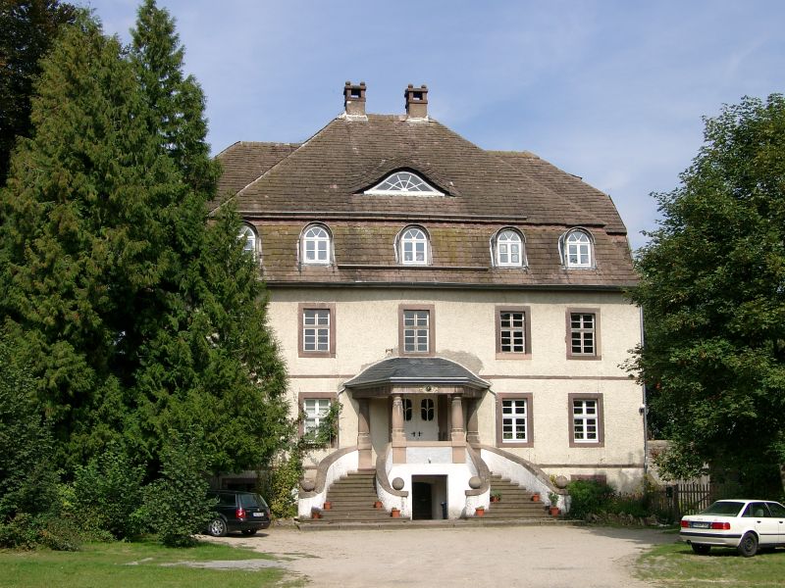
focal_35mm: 53
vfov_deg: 27.5
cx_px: 392
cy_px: 294
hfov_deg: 36.2
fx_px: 1202
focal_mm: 11.05
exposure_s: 1/795
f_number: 4
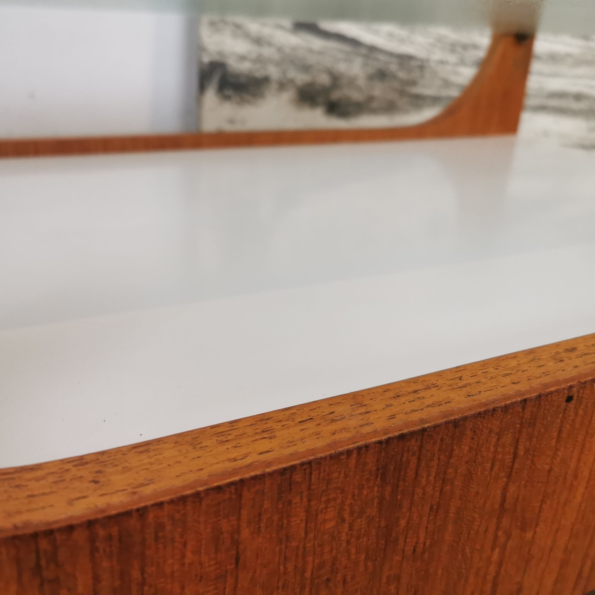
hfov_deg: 50.7
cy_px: 298
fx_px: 622
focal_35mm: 32
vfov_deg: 51.1
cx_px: 232
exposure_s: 1/60
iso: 250
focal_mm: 5.56
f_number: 1.6
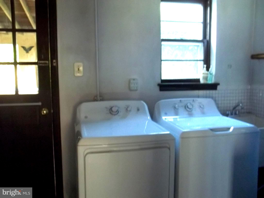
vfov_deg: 42.9
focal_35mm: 33
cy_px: 99
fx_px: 252
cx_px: 132
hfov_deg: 55.4
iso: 332
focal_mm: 5.9
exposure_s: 1/8
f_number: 3.3
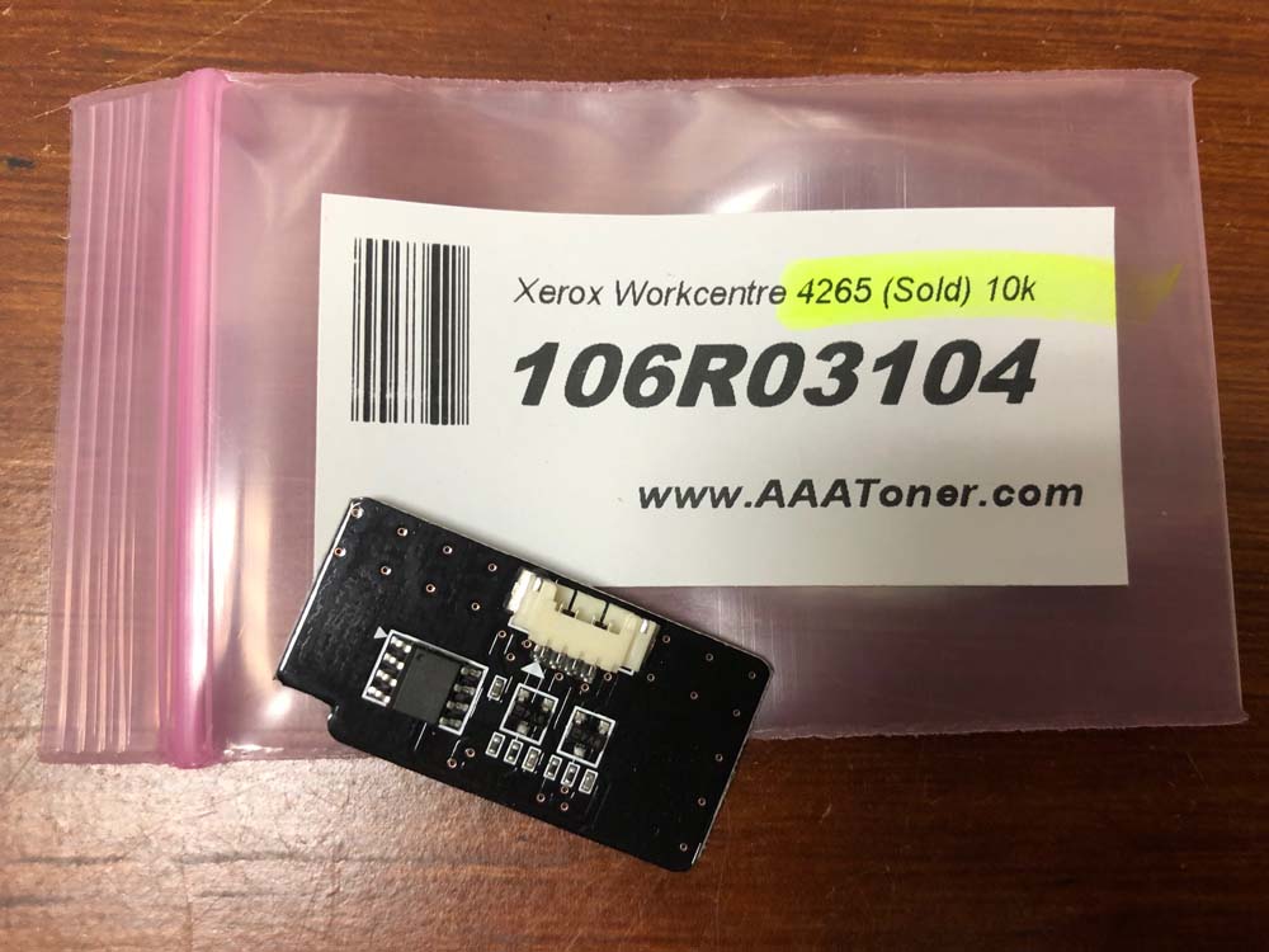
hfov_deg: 63.4
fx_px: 1026
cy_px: 476
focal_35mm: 28
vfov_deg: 49.7
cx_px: 634
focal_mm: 3.99
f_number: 1.8
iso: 50
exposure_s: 1/15
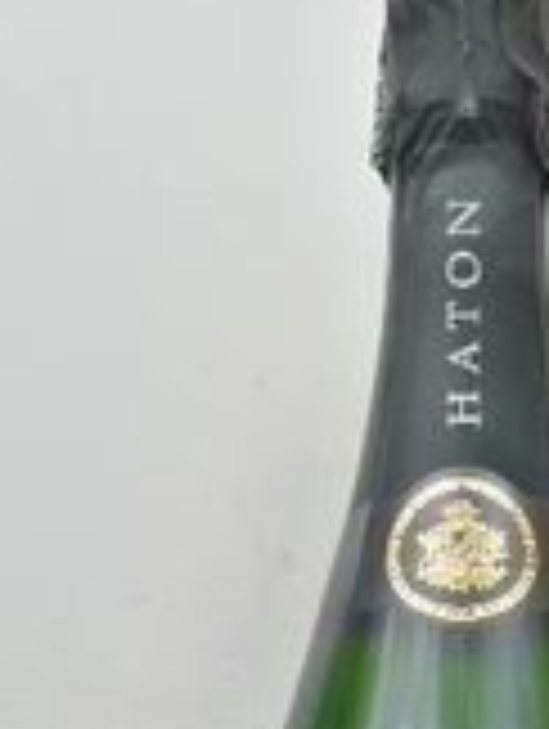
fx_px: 1497
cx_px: 500
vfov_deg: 24.9
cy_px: 857
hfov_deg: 20.3
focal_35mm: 71
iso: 80
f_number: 1.8
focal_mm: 3.95
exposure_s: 1/100
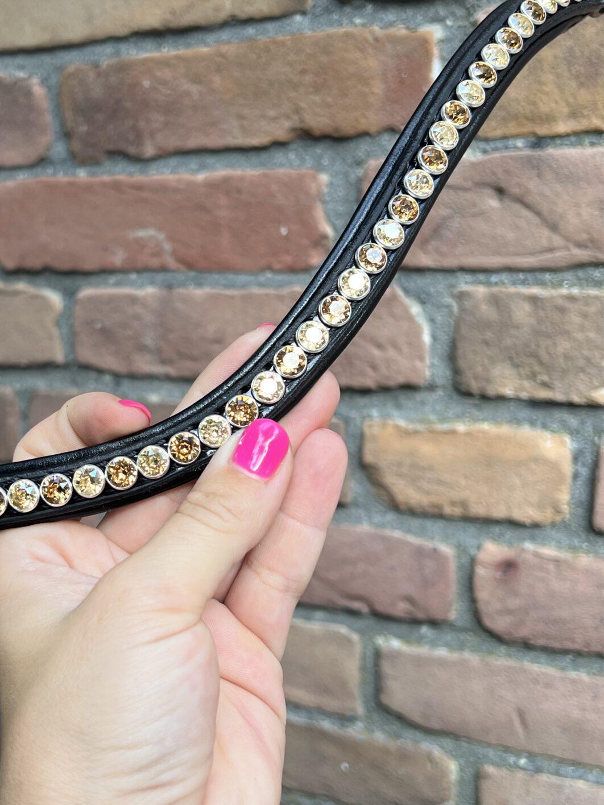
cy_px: 401
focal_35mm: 47
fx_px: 1093
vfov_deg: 40.4
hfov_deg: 30.3
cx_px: 136
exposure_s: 1/121
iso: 50
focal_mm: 5.7
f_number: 1.5
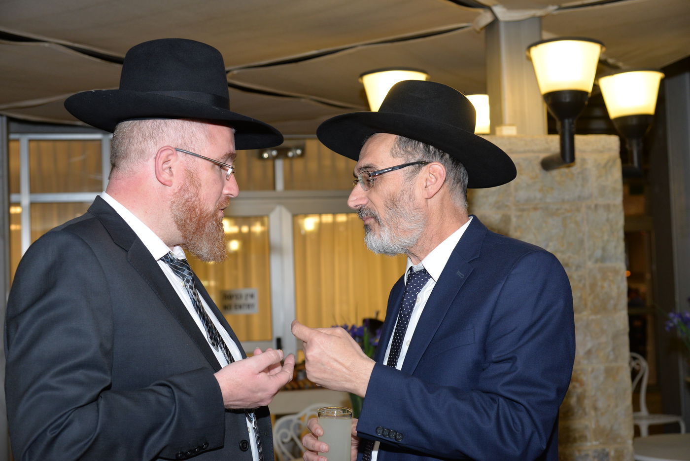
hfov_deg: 36.2
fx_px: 1054
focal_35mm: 55
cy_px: 230
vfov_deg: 24.6
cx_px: 345
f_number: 5
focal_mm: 55
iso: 1000
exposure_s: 1/125
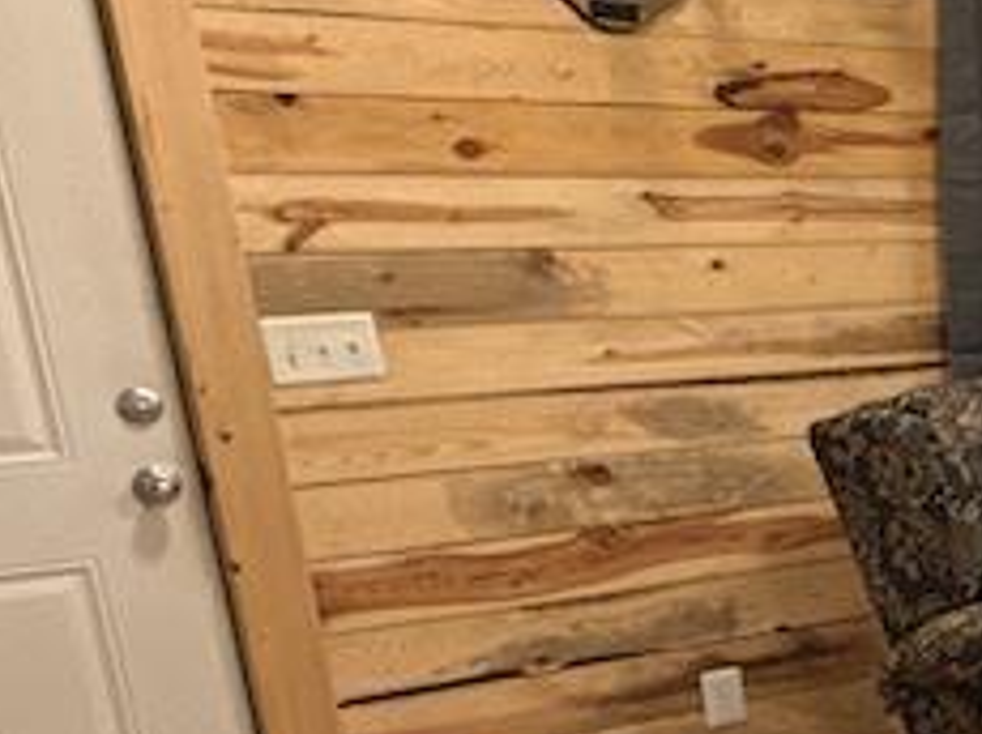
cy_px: 623
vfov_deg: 23.5
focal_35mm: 61
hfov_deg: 21.7
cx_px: 1721
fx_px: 1729
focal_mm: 2.22
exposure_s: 1/120
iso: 500
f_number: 2.2
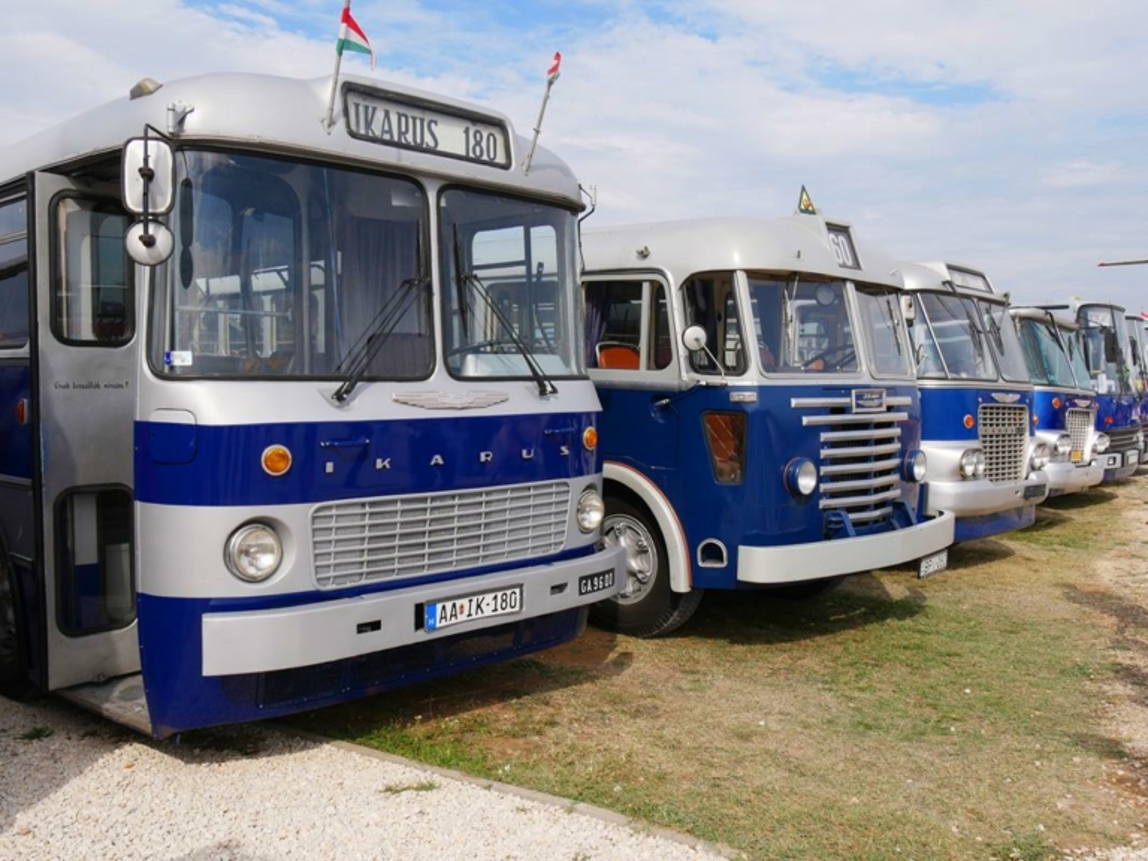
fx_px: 1128
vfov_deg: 41.8
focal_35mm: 34
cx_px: 574
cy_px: 430
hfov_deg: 54.0
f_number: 8
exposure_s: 1/400
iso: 200
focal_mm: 17
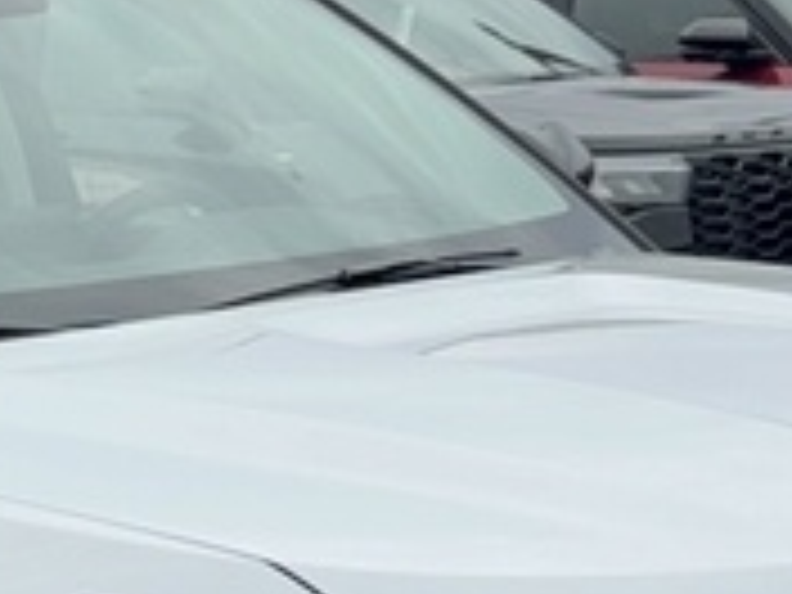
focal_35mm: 140
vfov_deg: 10.3
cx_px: -68
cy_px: 846
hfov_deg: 13.8
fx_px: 3203
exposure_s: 1/1437
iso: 80
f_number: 1.78
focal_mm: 6.76
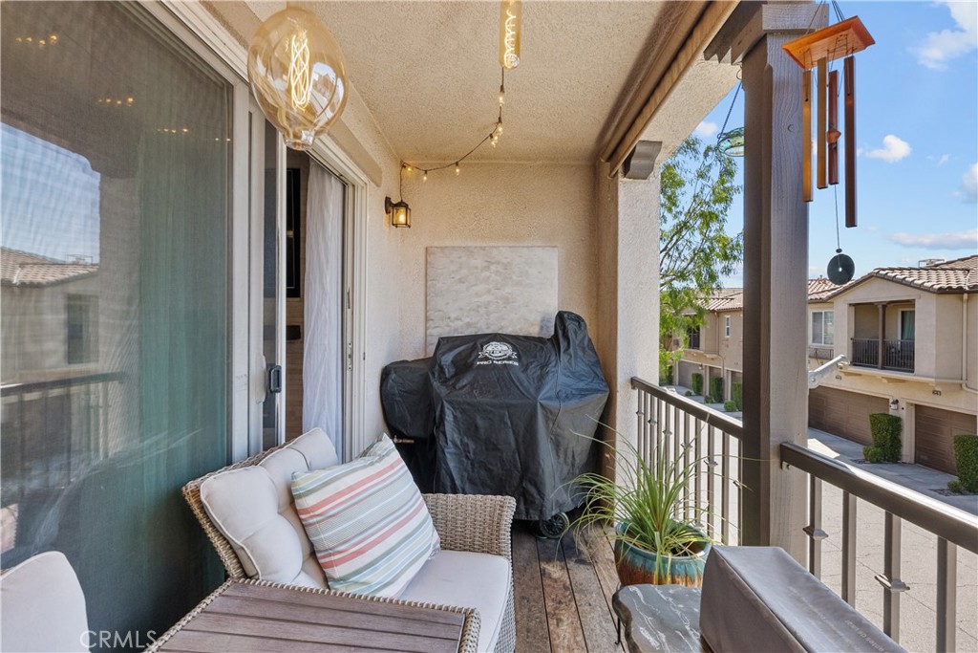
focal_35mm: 16
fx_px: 435
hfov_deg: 96.7
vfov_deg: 73.8
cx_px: 489
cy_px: 326
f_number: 8
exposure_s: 1/160
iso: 2000
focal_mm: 16
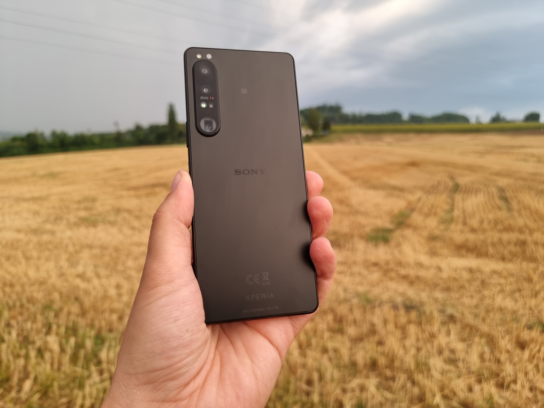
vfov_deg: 56.8
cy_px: 204
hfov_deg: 71.6
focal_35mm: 24
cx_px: 272
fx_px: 377
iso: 160
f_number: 1.8
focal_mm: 6.7
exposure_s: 1/100
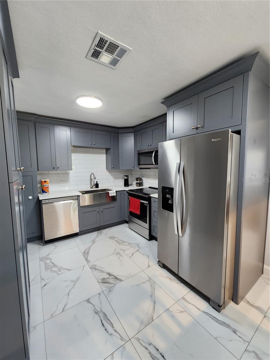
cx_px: 135
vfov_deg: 106.2
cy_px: 180
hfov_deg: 89.9
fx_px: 135
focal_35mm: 13
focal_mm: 2.2
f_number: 2.2
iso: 400
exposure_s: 1/60
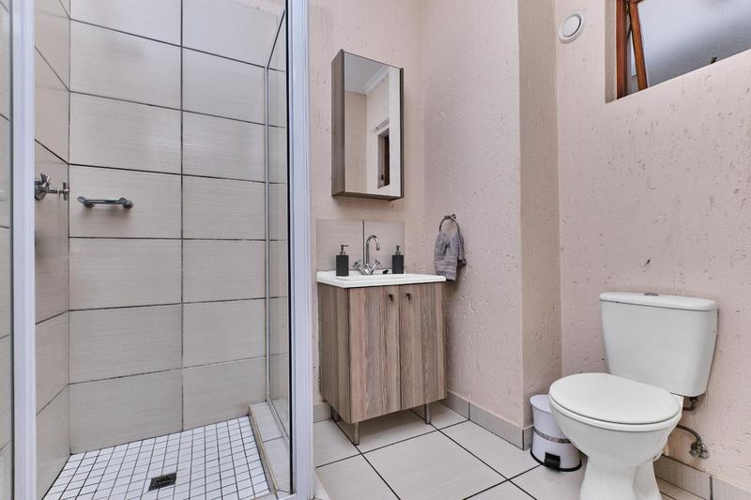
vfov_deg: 77.3
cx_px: 376
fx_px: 313
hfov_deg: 100.4
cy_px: 250
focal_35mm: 15
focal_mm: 10
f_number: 10
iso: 500
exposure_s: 1/200
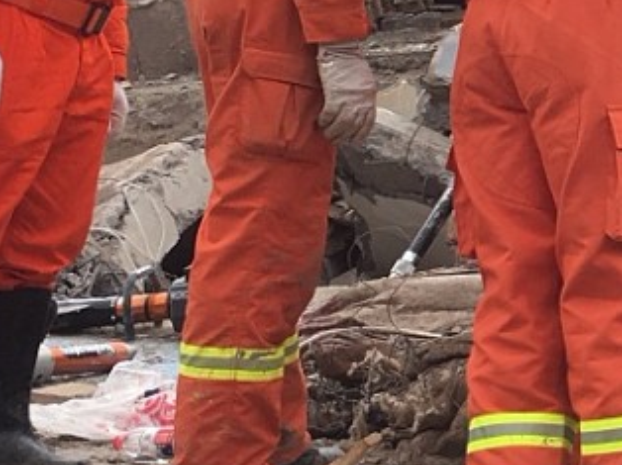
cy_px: 67
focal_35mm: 148
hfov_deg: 12.6
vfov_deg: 10.0
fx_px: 2657
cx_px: 965
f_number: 2.2
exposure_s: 1/166
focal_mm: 4.15
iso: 25
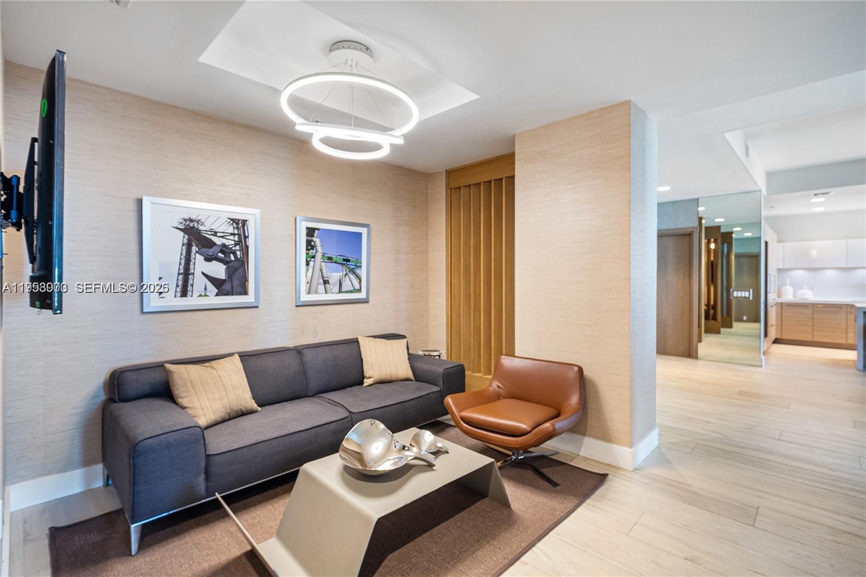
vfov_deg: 73.7
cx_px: 433
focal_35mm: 16
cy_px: 288
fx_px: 385
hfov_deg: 96.7
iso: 100
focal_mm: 8
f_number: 4
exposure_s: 1/4
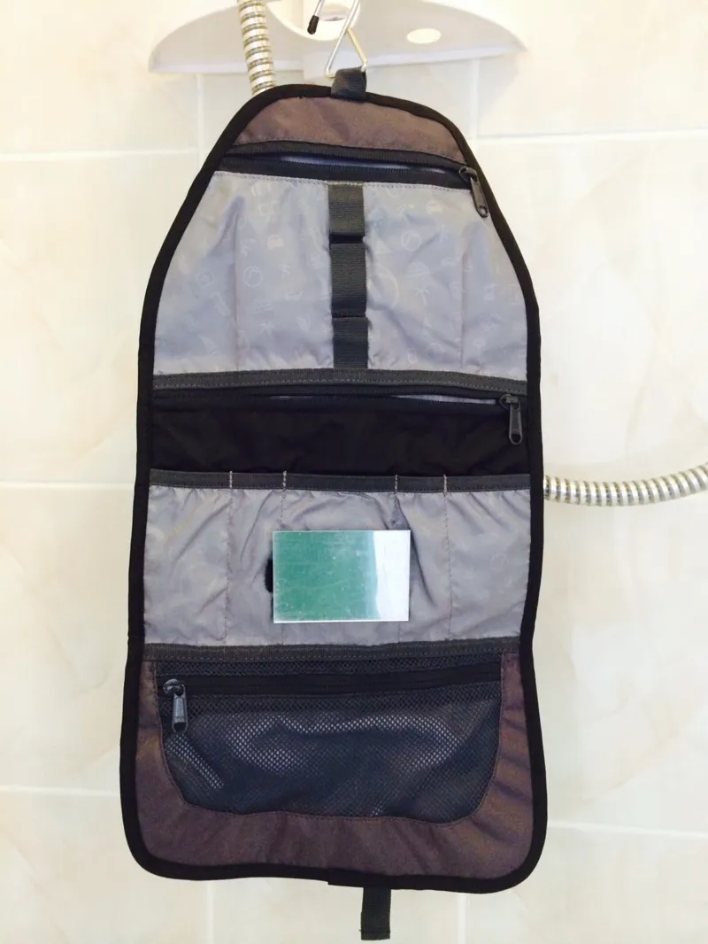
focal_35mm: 30
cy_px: 472
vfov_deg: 60.0
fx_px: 818
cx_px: 354
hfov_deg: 46.8
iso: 320
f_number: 2.2
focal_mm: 4.12
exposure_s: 1/20
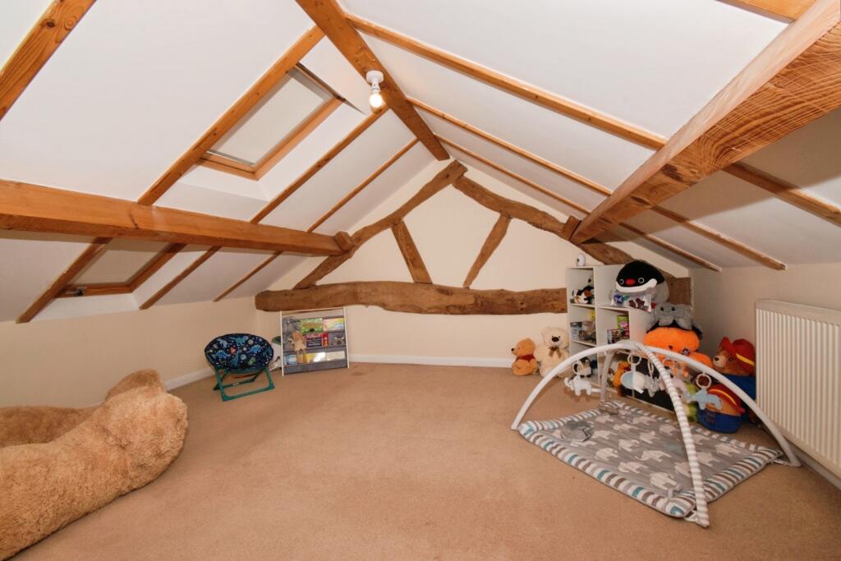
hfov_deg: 100.4
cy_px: 280
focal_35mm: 15
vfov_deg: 77.3
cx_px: 420
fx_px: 350
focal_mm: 10
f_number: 16
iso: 1000
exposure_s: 1/60
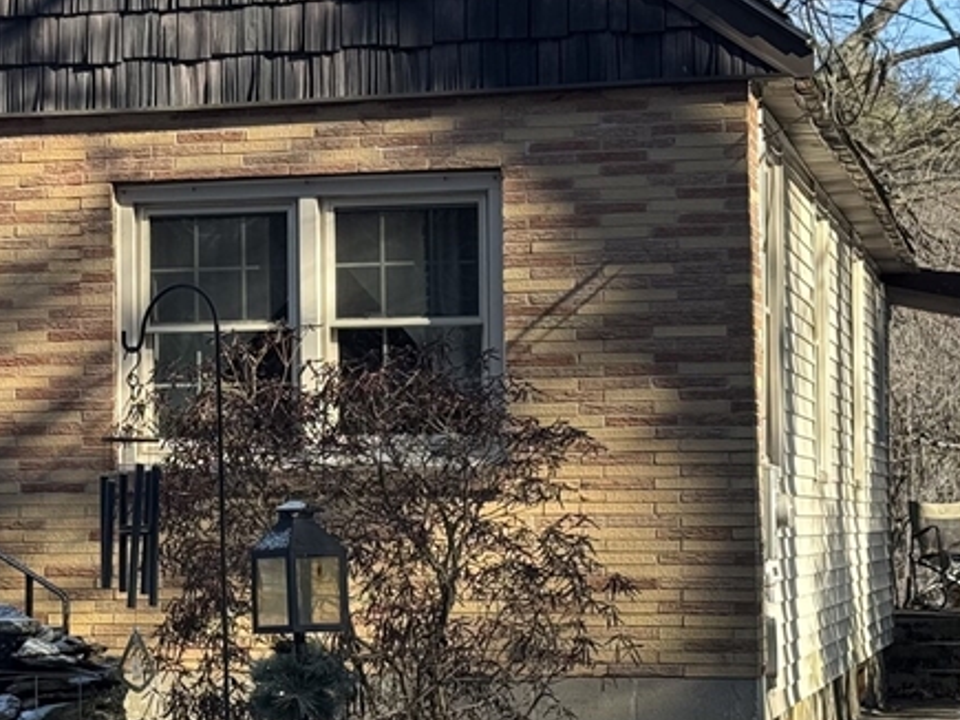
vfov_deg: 13.1
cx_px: 110
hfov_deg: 17.2
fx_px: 3133
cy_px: 303
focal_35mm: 113
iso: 64
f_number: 1.78
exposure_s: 1/854
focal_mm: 6.76
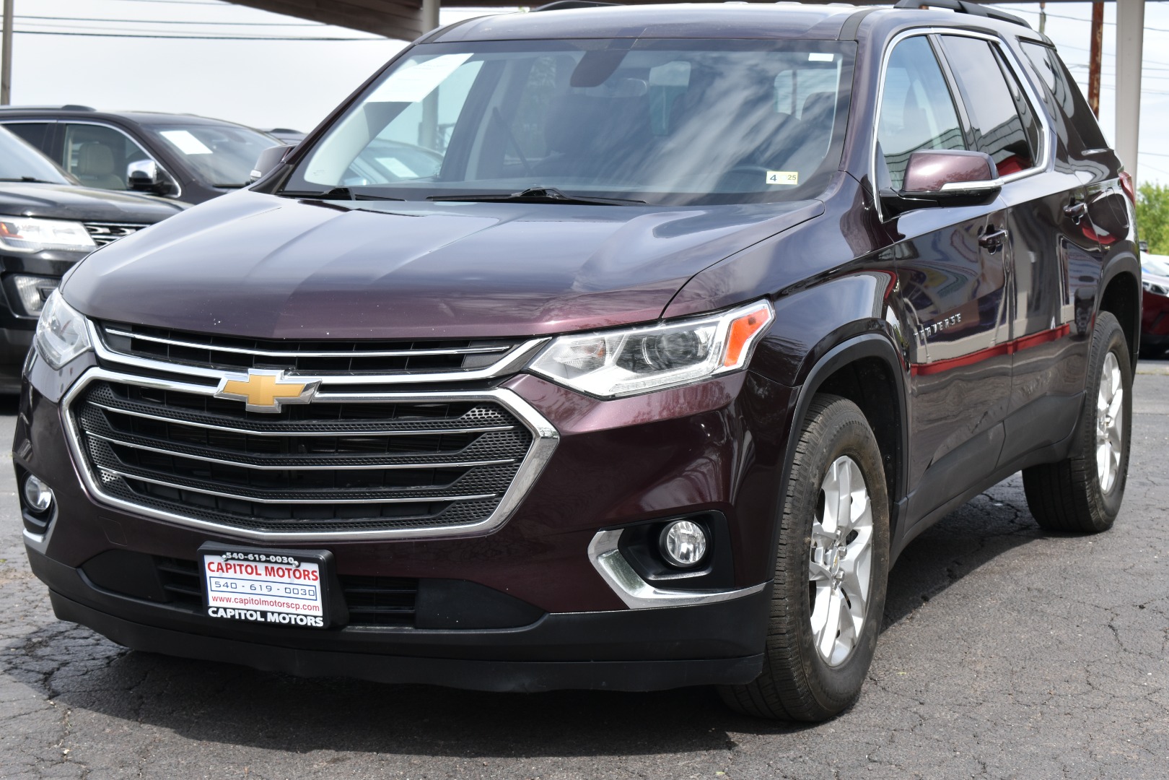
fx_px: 2435
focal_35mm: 75
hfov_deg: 27.0
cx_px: 584
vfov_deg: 18.2
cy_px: 390
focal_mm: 50
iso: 200
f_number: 9
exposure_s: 1/320
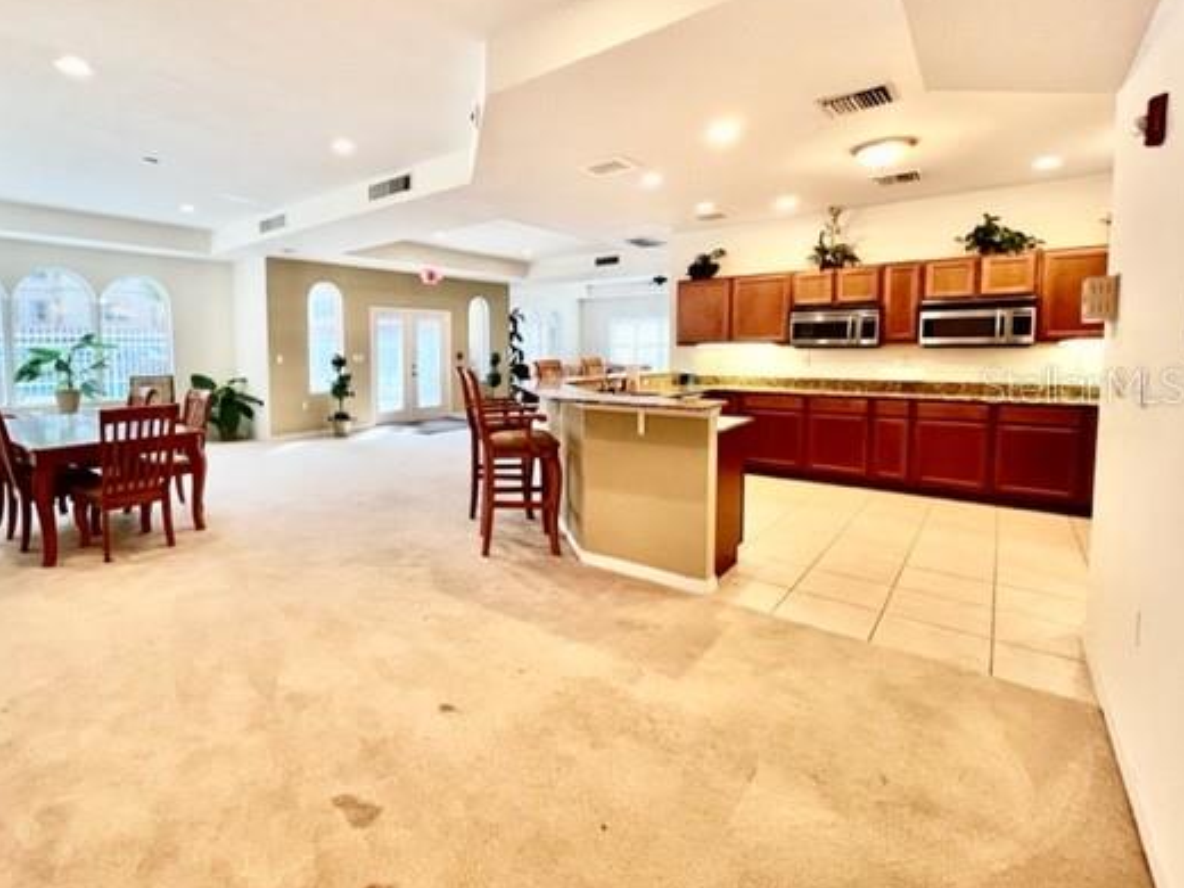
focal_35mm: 16
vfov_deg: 77.7
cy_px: 385
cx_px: 467
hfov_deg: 93.1
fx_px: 547
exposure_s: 1/120
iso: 250
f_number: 1.8
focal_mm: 1.57
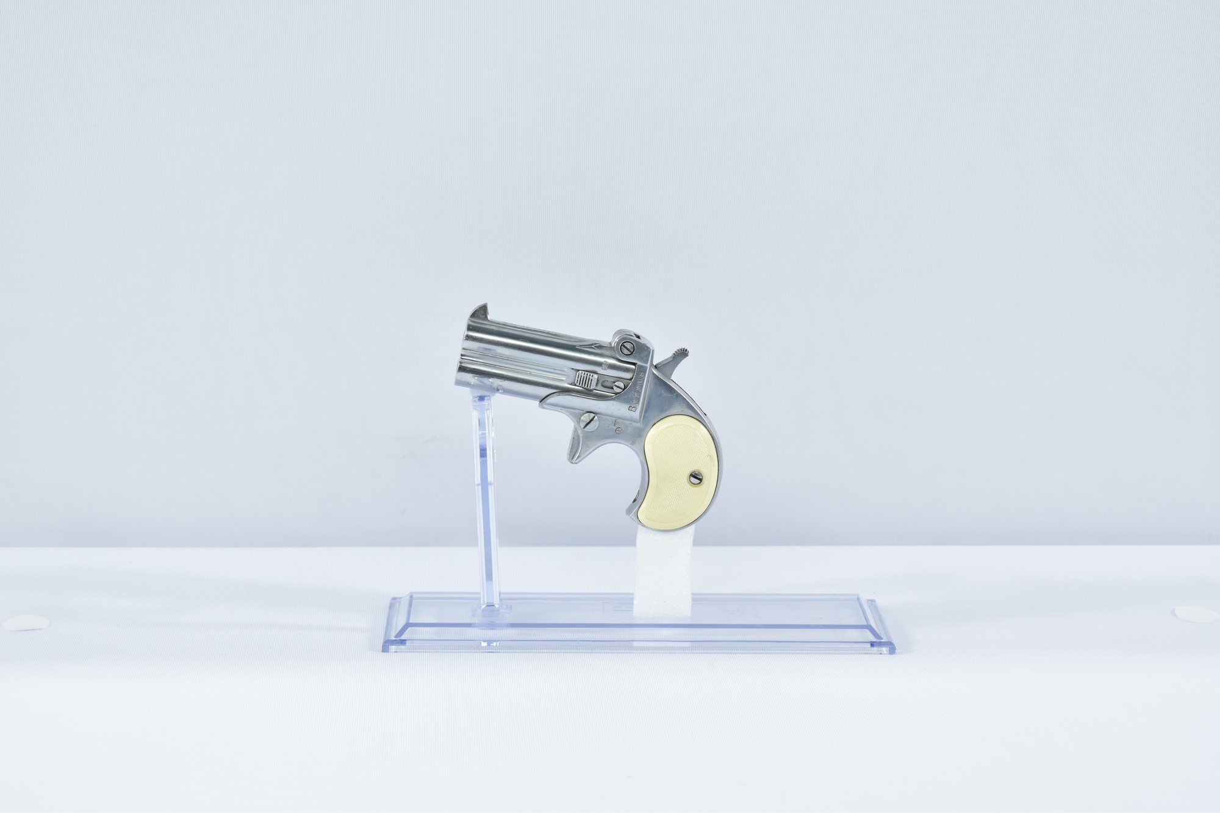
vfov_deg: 18.2
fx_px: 2541
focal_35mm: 75
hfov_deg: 27.0
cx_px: 610
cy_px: 406
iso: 640
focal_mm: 50
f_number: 5.6
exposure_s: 1/20
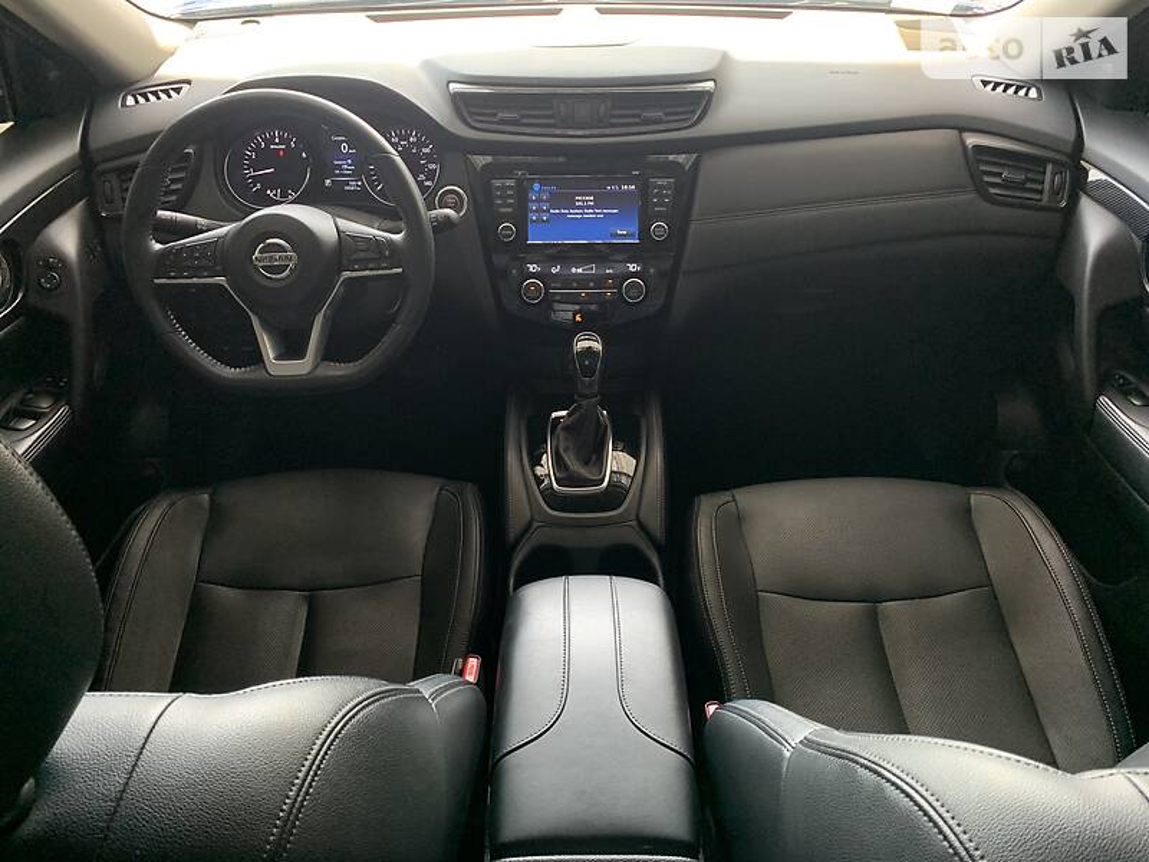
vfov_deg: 53.1
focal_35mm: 26
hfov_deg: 67.3
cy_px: 431
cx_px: 574
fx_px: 863
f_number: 1.8
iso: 80
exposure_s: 1/121
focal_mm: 4.2
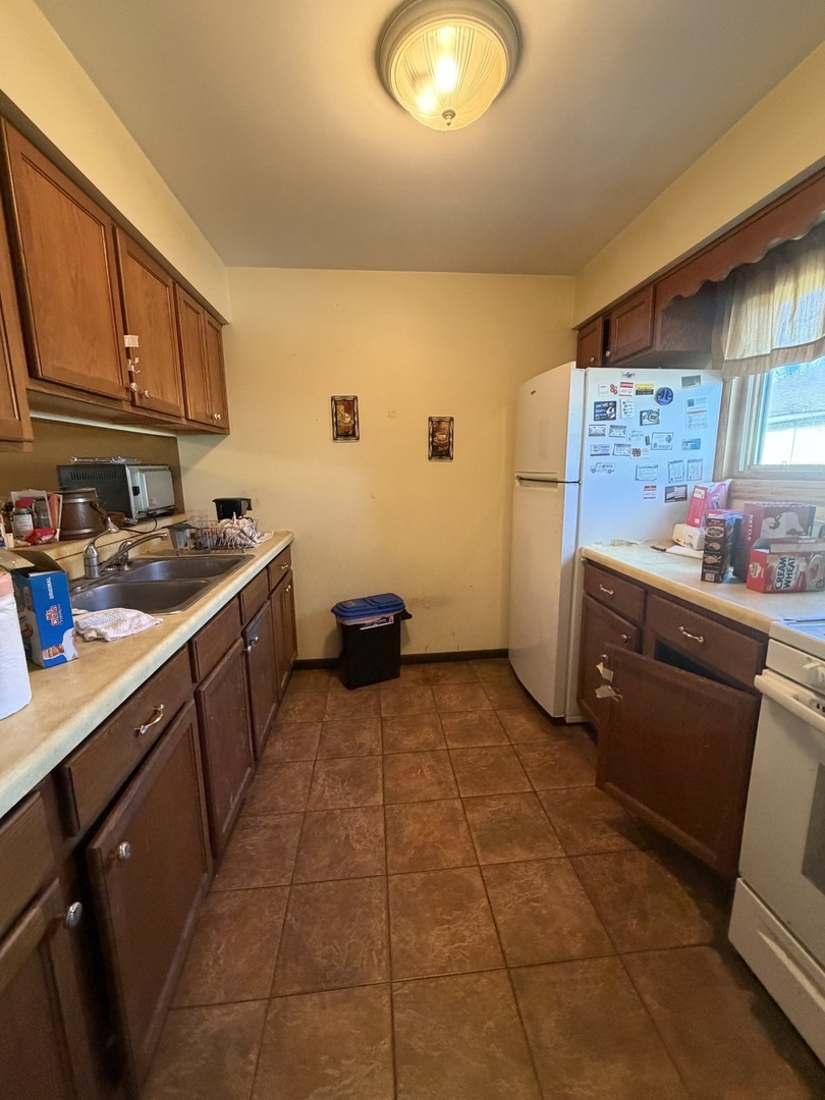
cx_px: 412
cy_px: 550
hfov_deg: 85.7
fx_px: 445
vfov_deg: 102.1
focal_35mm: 14
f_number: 2.2
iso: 400
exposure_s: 1/60
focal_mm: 2.22
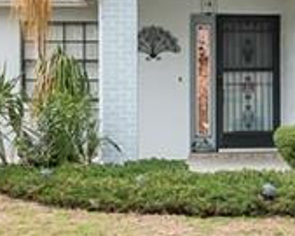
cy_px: 83
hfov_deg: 17.7
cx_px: 229
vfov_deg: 14.2
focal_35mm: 108
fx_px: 942
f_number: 8
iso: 320
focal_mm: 19
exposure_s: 1/250
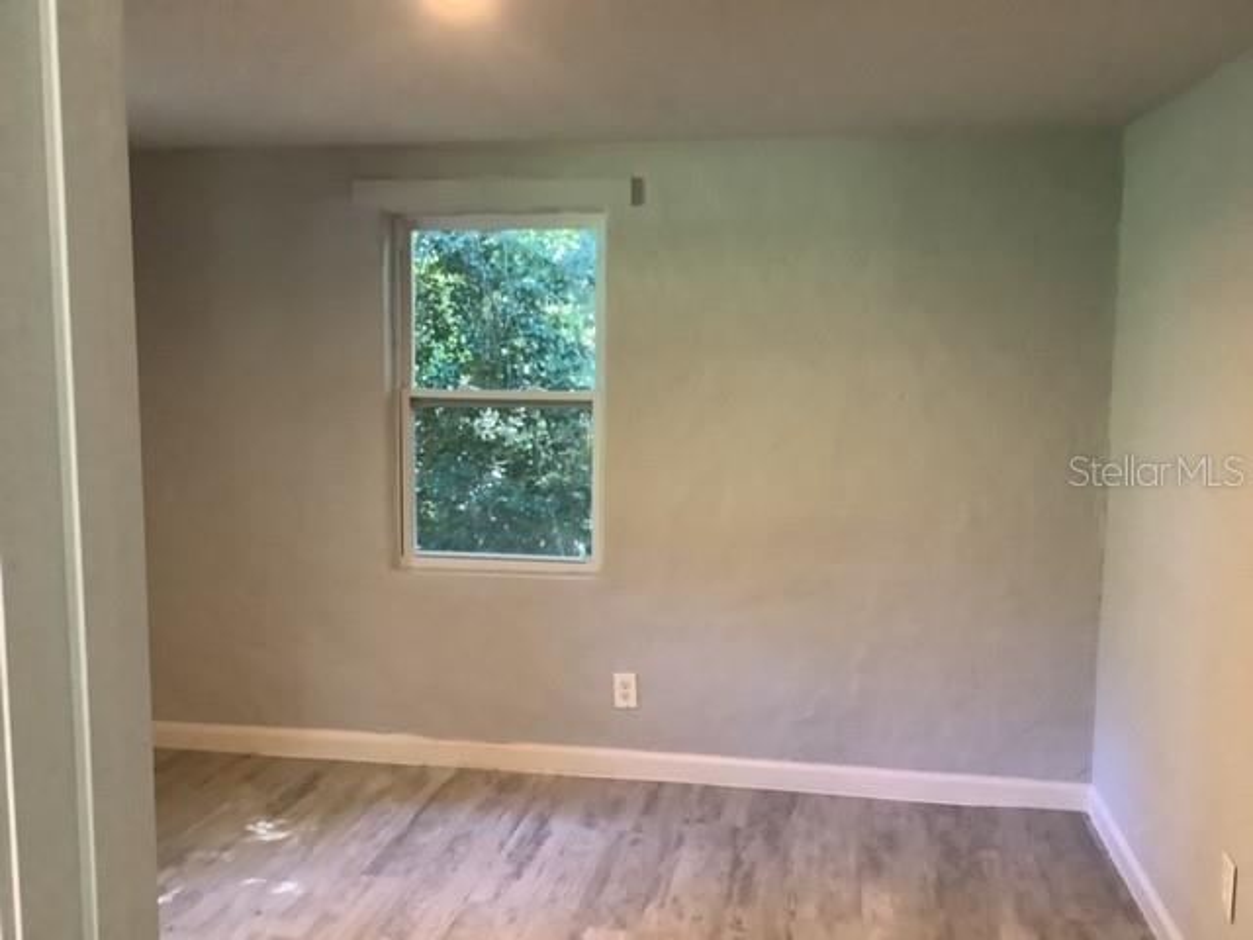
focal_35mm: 31
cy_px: 470
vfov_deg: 45.4
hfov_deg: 58.4
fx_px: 1122
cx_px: 626
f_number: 2.4
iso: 400
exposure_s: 1/40
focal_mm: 3.3
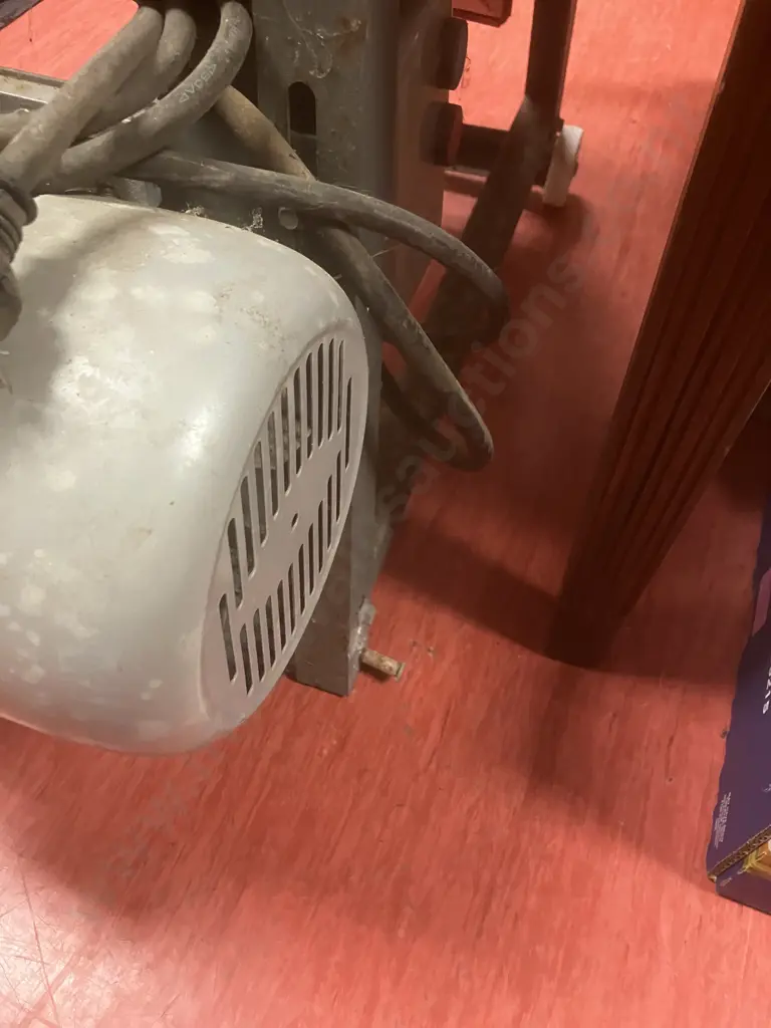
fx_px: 832
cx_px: 386
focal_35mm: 28
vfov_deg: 63.4
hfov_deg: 49.7
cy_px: 514
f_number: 1.8
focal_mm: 3.99
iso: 400
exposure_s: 1/25
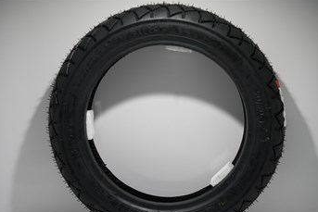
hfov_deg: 20.6
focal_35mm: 99
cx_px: 153
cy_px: 118
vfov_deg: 13.8
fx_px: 875
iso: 80
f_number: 2.8
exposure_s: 1/400
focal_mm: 85
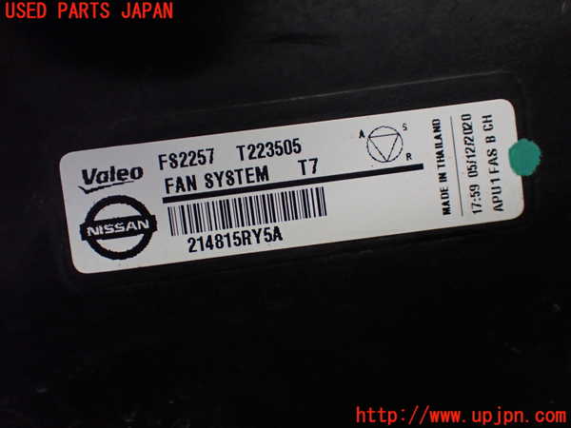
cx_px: 286
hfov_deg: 42.9
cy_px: 214
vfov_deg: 32.9
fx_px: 726
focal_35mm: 44
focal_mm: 7.84
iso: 640
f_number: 2.9
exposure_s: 1/160
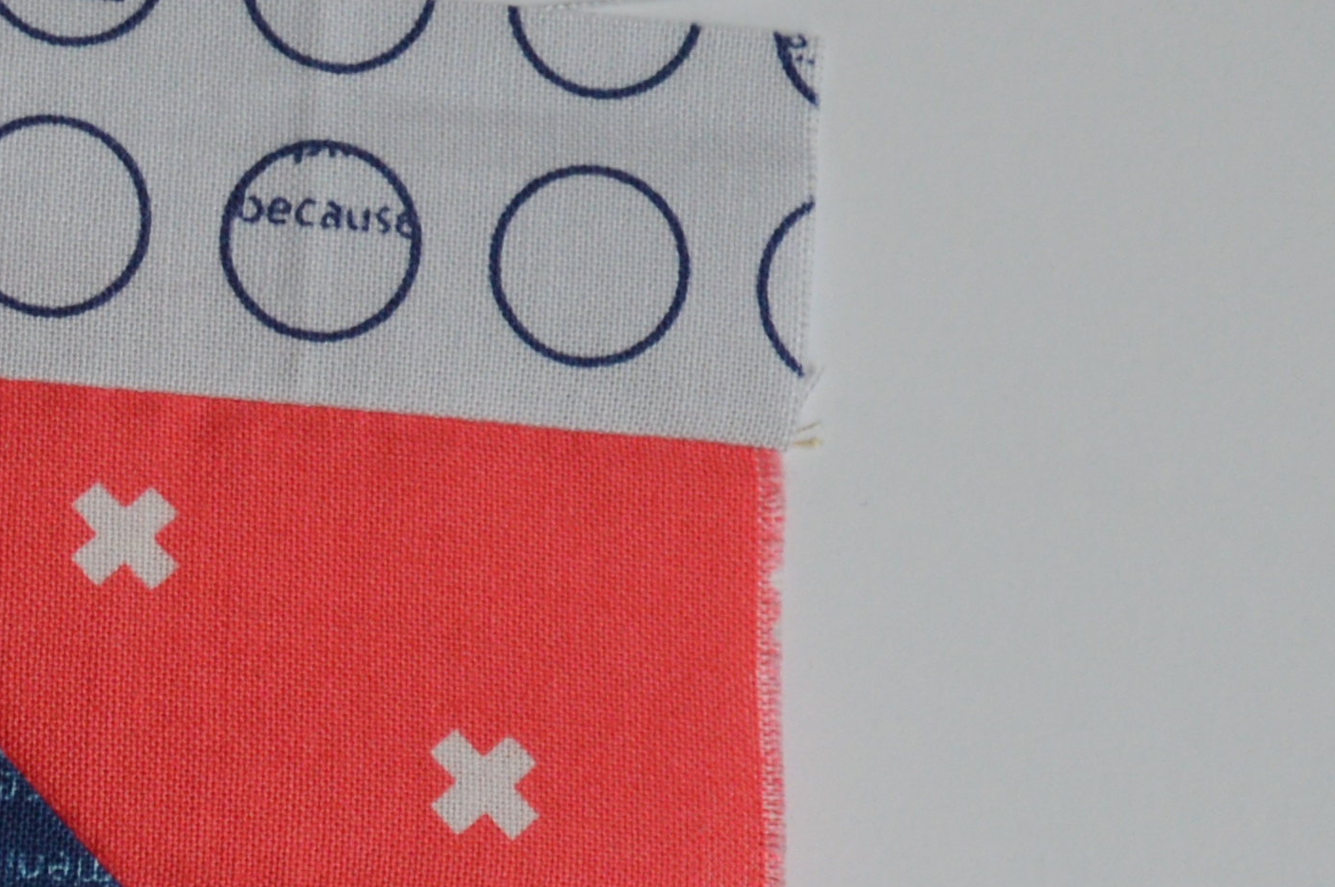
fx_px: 5706
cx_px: -437
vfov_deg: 8.8
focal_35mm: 154
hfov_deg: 12.9
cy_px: 861
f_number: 5.6
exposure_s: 1/125
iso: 250
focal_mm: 24
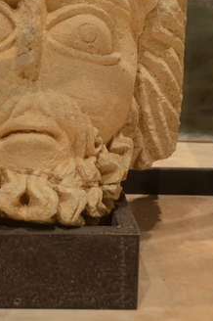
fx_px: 836
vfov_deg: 21.2
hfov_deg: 14.3
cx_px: 5
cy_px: 29
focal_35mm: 94
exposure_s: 1/6
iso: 500
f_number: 4
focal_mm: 31
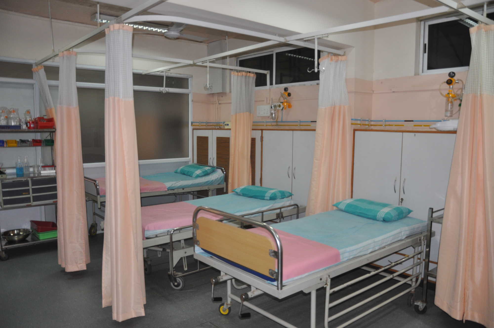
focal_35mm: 27
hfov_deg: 67.4
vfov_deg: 47.8
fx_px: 370
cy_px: 164
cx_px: 247
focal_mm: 18
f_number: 3.5
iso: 400
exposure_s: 1/60
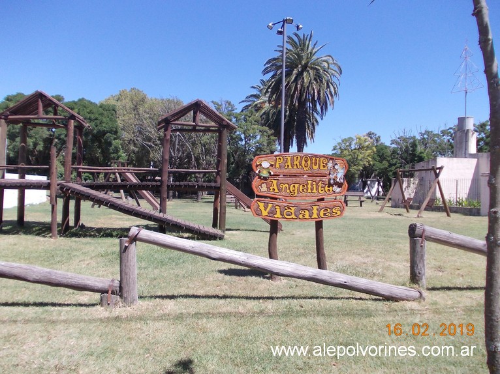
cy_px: 187
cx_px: 250
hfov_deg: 63.5
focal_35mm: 28
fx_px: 404
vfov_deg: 49.7
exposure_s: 1/250
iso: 80
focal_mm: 4
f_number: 5.4
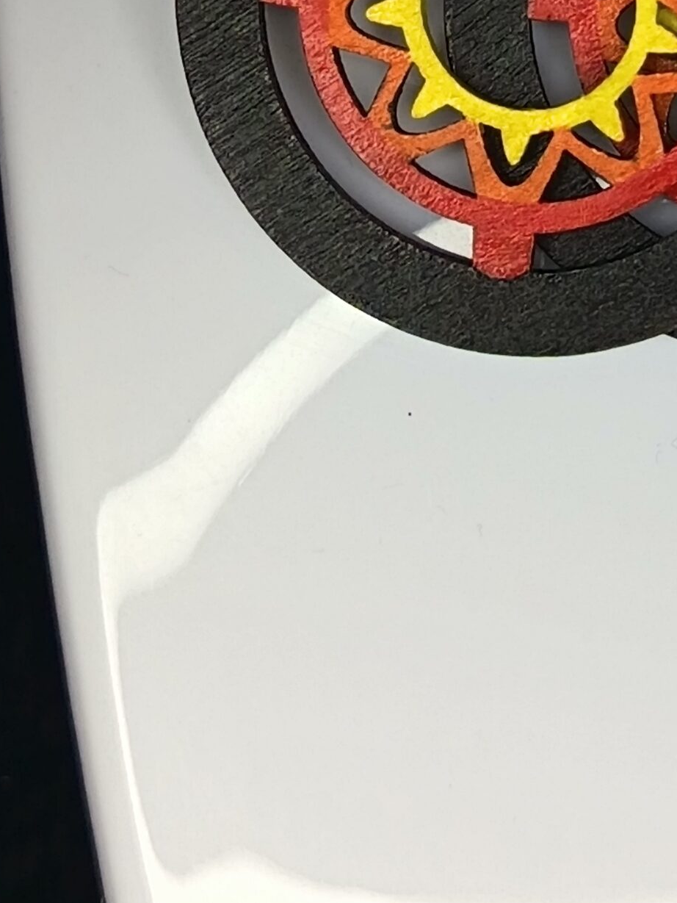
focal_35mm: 100
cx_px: 671
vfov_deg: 19.3
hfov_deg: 14.6
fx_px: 2607
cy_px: 79
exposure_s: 1/100
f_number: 16
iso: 513
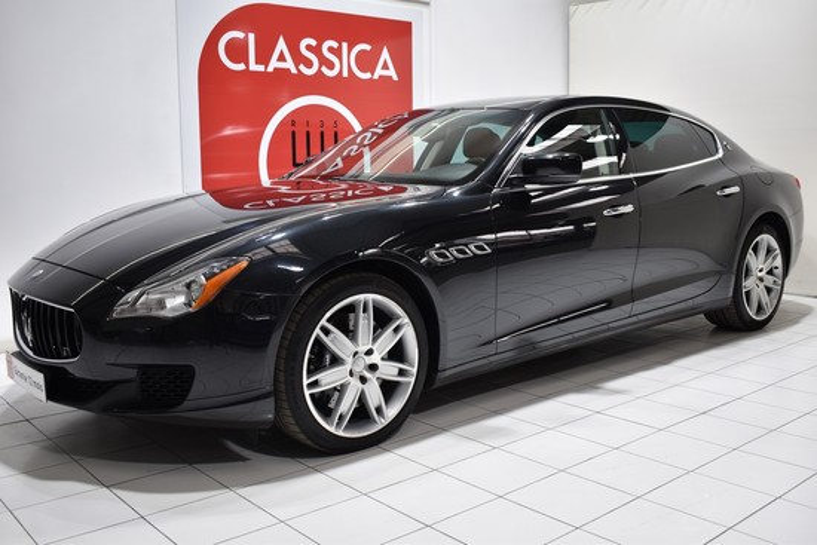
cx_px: 408
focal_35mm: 36
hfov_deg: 53.1
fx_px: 817
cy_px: 272
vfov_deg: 36.9
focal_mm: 24
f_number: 4
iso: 100
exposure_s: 1/20
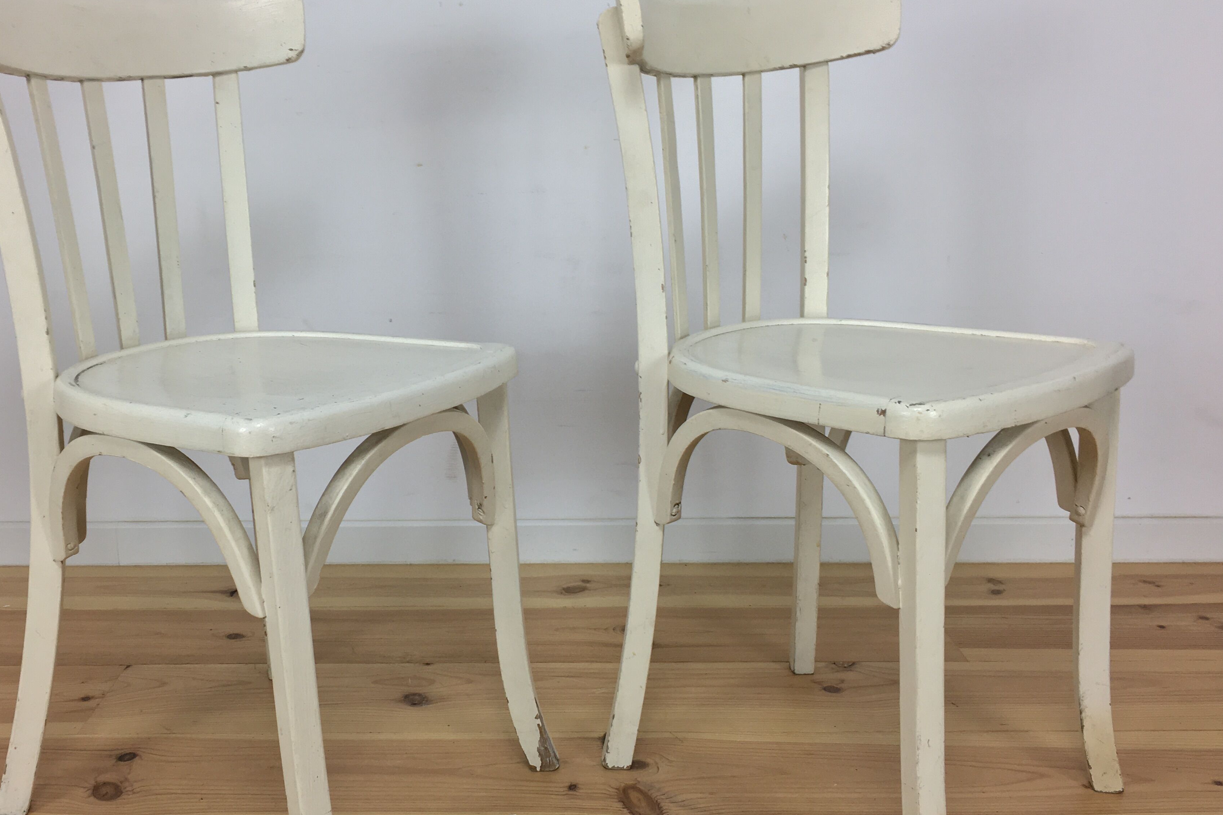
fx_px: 1223
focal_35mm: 36
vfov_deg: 36.9
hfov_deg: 52.9
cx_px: 514
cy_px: 436
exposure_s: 1/33
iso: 32
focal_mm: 4.15
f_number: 2.2
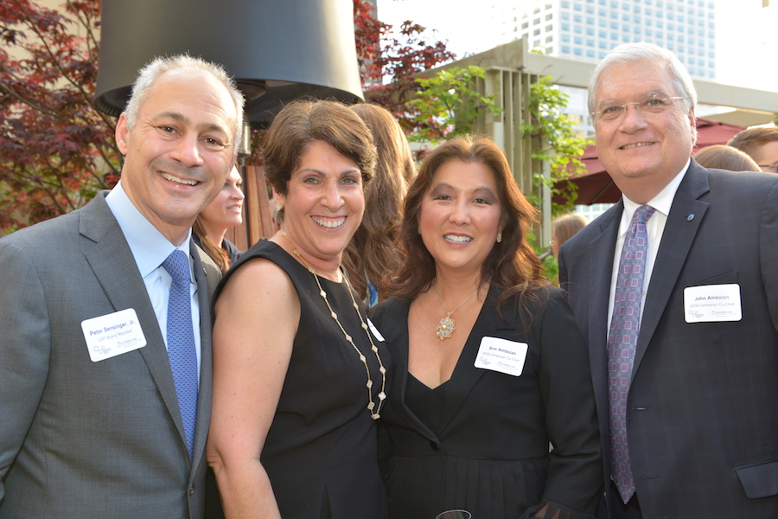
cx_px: 389
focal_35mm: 40
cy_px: 260
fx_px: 864
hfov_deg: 48.5
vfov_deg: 33.4
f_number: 6.7
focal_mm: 40
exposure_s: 1/90
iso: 560
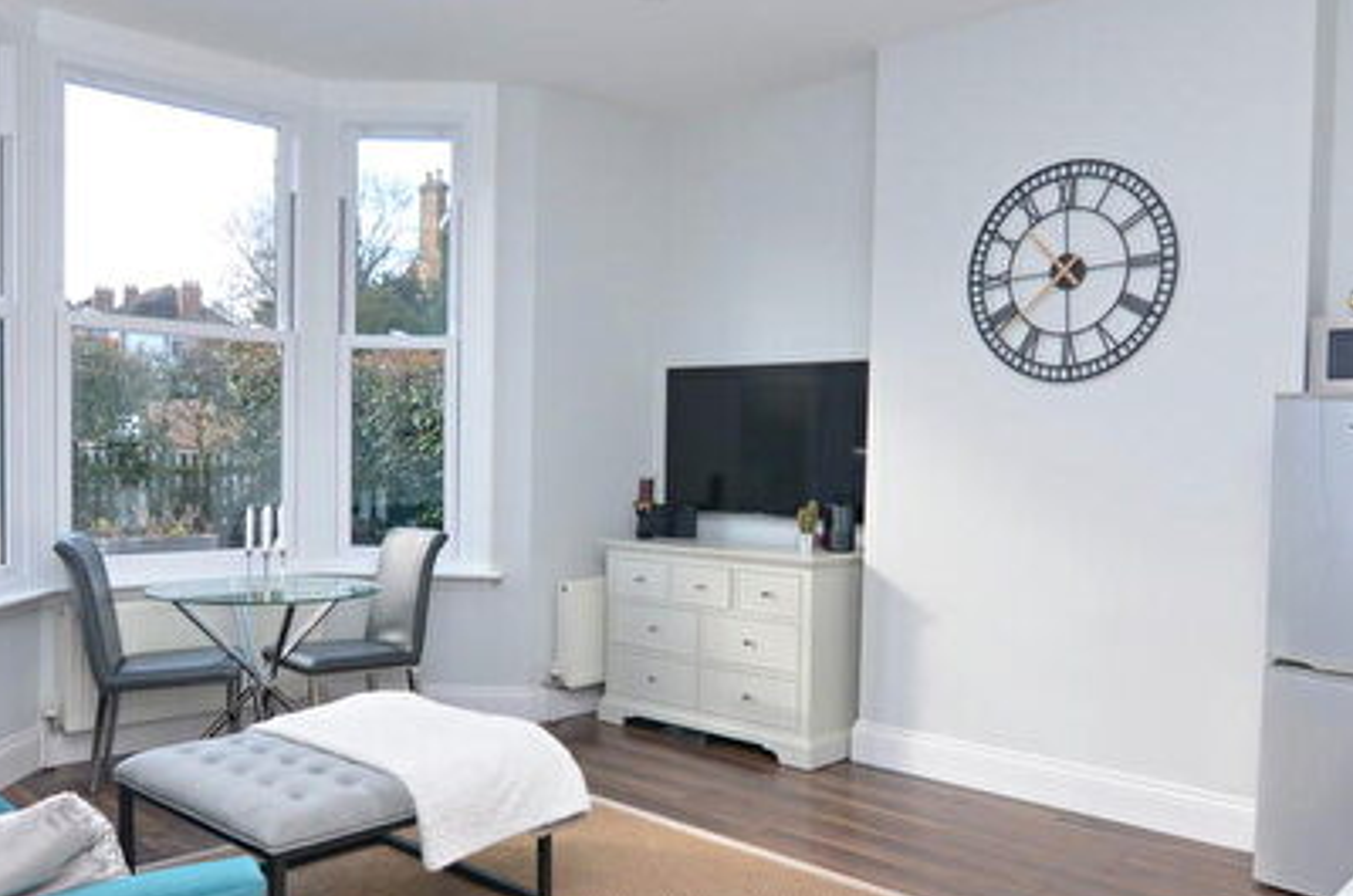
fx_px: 1083
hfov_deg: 64.0
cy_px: 509
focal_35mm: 29
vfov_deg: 44.9
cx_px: 680
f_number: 5.6
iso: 320
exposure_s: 1/125
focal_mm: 11
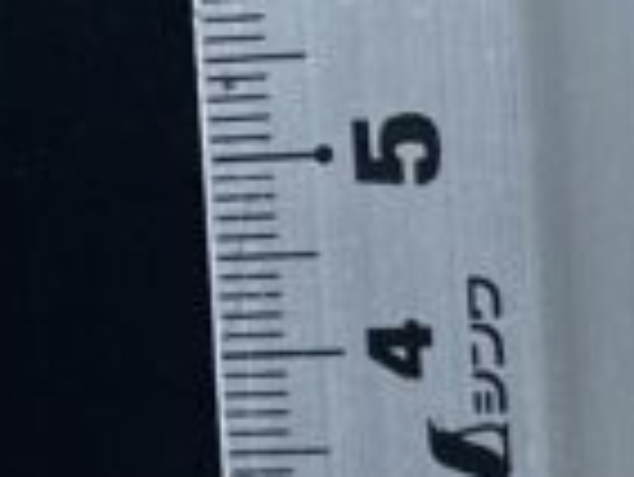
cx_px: 157
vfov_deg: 9.3
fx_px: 2915
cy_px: 234
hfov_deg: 12.4
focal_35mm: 159
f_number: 1.8
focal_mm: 3.99
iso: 250
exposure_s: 1/33
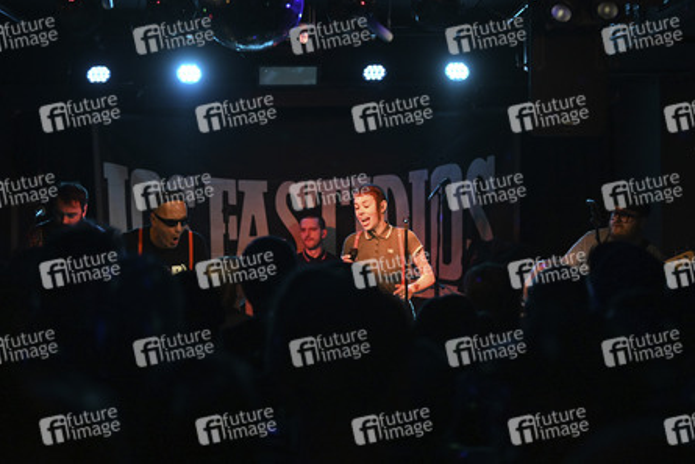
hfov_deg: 26.6
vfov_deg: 18.0
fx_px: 1468
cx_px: 351
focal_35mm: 76
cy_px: 231
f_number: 2.8
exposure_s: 1/320
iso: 6400
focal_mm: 75
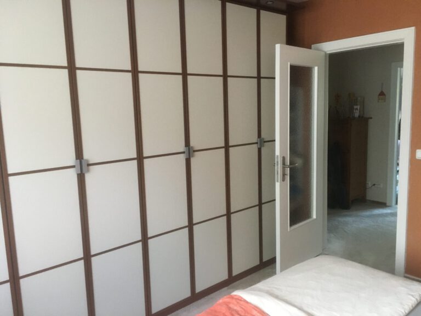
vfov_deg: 48.2
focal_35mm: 29
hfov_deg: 61.7
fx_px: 353
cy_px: 158
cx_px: 210
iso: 200
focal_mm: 4.15
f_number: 2.2
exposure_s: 1/25
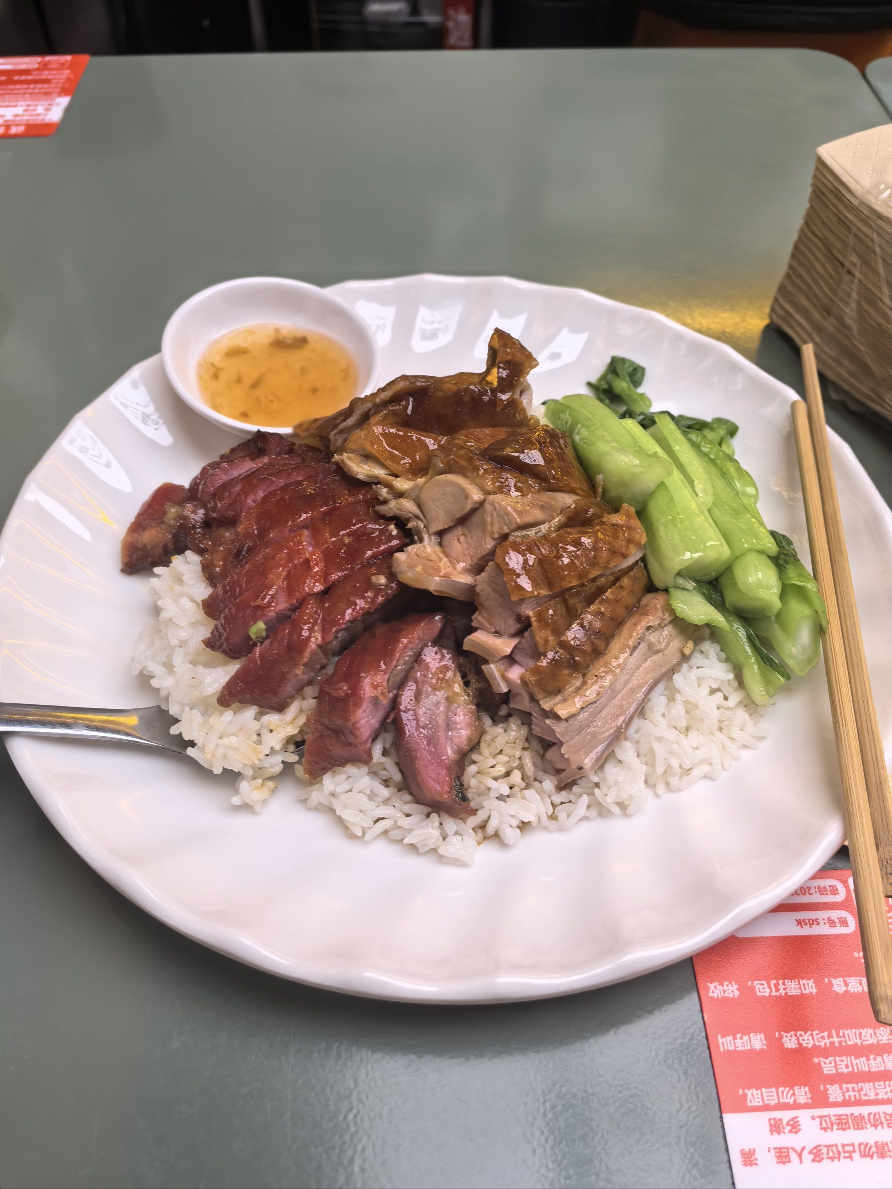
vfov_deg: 65.3
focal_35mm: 27
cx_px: 446
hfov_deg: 51.4
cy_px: 594
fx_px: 928
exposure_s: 1/100
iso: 160
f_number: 2
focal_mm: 5.75
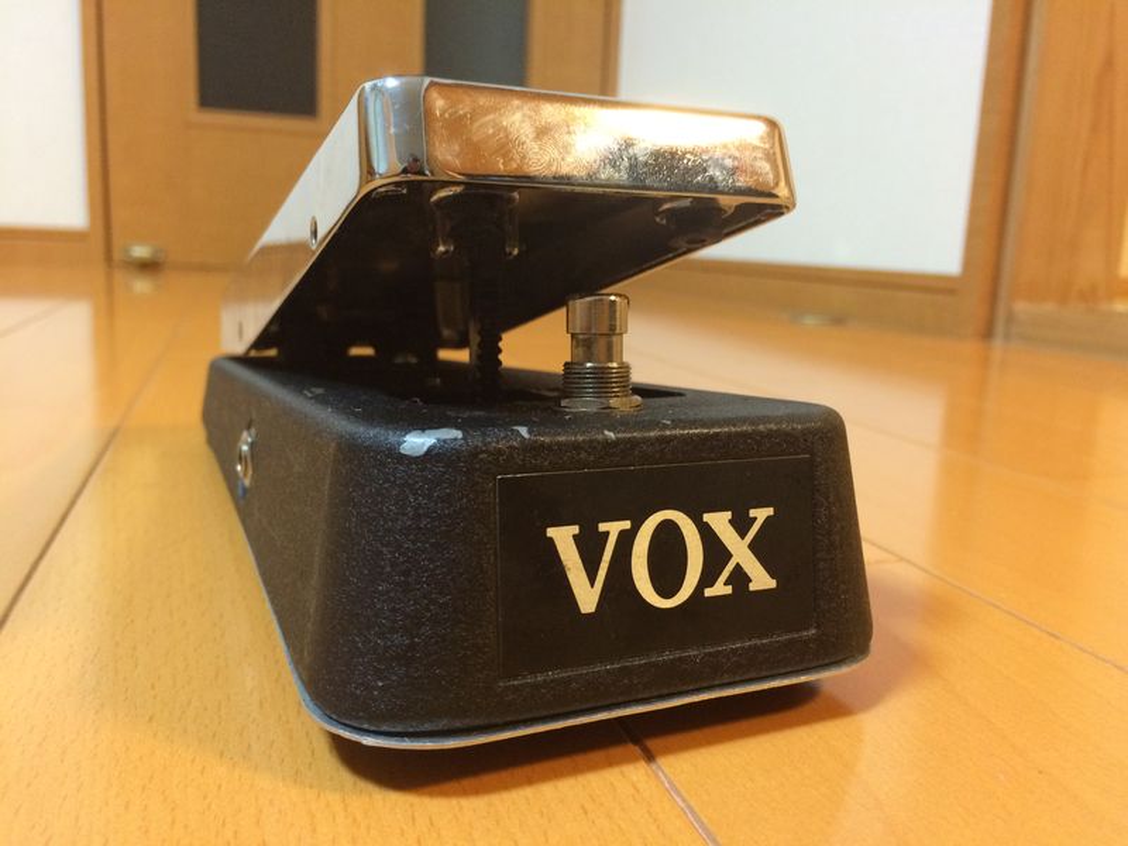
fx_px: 945
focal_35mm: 29
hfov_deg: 61.7
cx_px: 564
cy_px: 423
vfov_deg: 48.2
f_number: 2.2
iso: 250
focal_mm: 4.15
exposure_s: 1/30
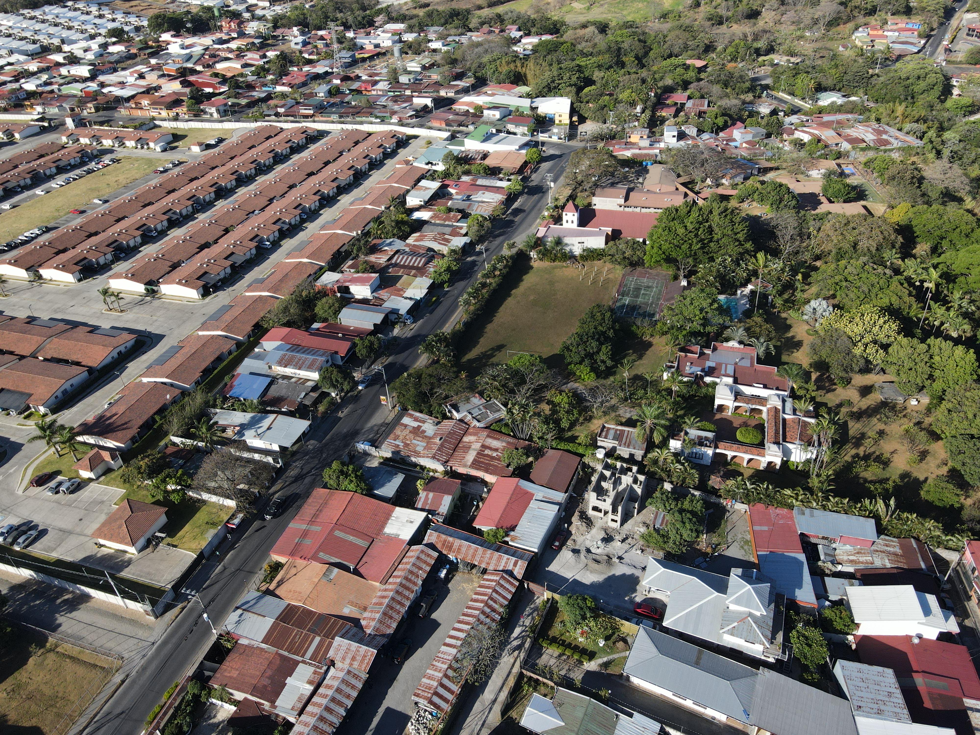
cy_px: 368
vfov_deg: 56.8
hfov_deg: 71.6
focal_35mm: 24
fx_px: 679
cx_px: 490
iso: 200
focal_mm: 4.5
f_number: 2.8
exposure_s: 1/1000
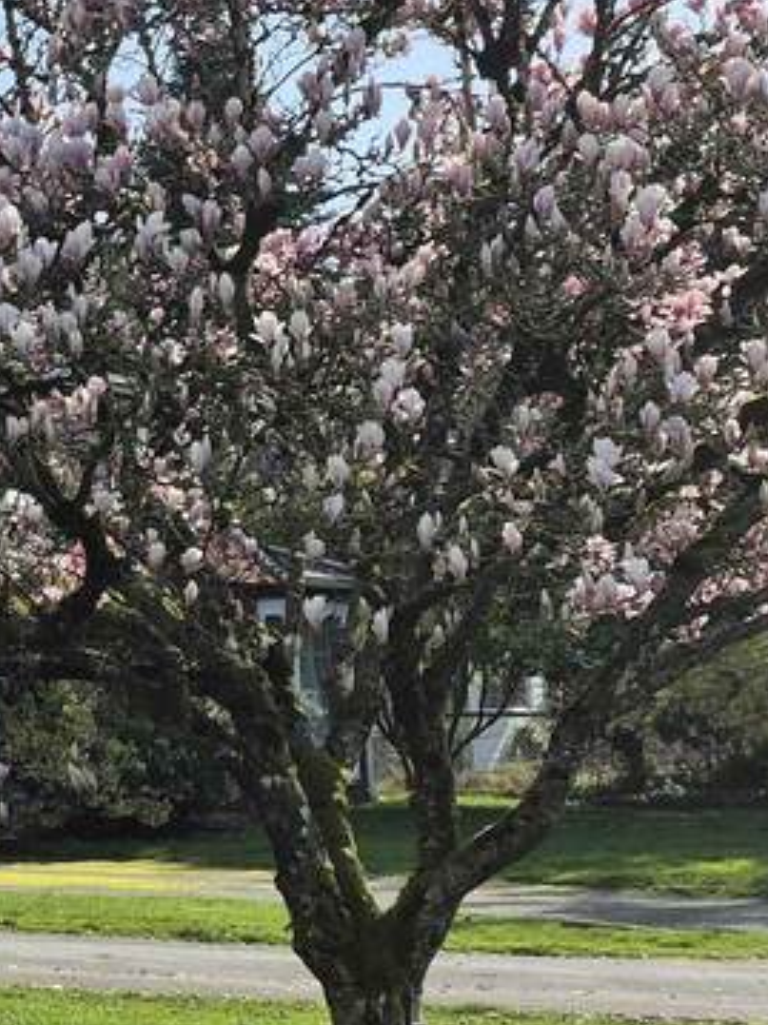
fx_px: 2427
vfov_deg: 23.8
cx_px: -988
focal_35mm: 82
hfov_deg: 13.7
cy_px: 577
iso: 25
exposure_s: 1/1676
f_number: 1.8
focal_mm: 5.4
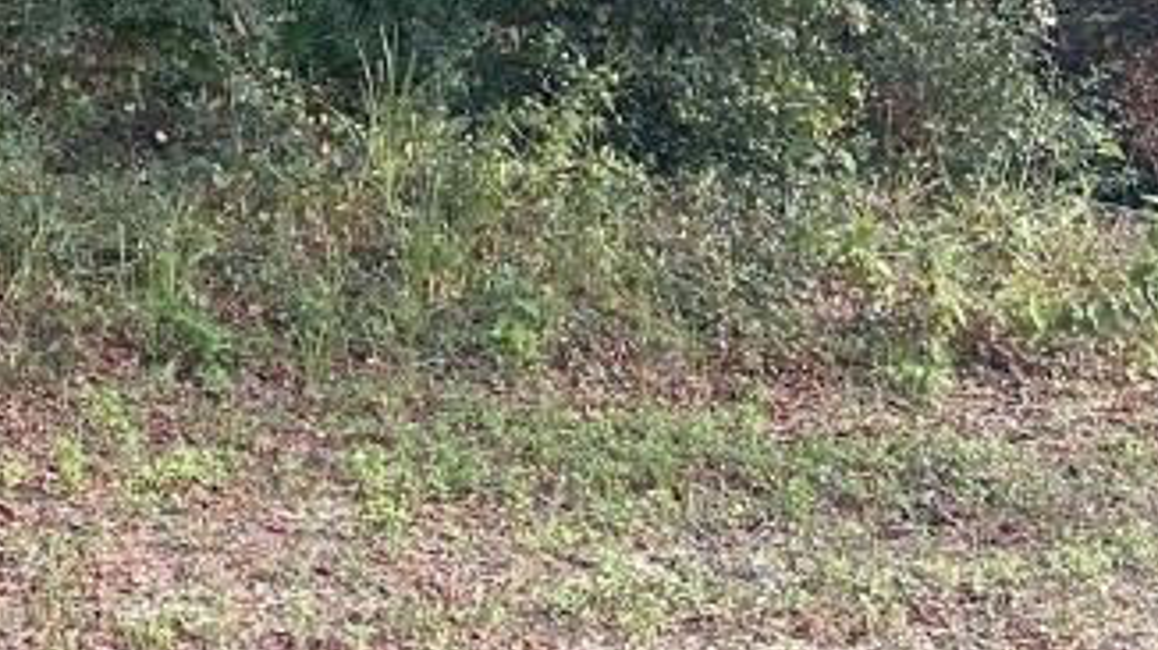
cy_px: -373
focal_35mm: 89
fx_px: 2731
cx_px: -352
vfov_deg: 12.8
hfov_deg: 21.6
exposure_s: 1/502
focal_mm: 5.7
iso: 50
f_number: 1.5
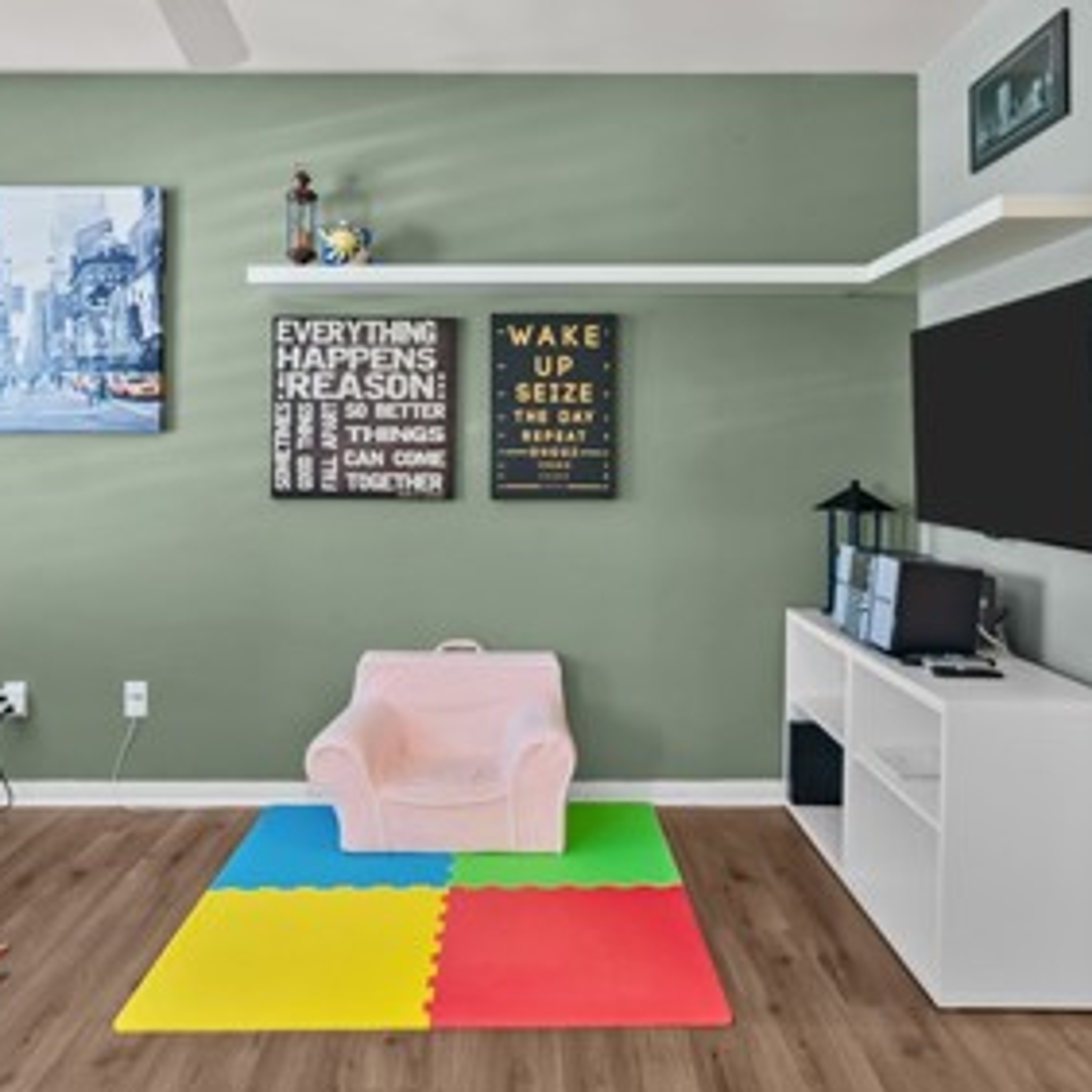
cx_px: 507
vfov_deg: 58.7
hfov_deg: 59.0
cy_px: 455
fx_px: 964
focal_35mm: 27
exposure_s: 4
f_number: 9
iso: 100
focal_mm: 14
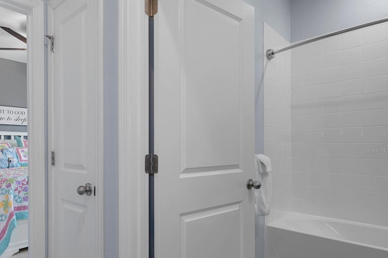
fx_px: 248
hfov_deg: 73.8
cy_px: 150
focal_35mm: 23
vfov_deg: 54.8
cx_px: 129
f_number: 8
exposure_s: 1/4
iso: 320
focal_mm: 17
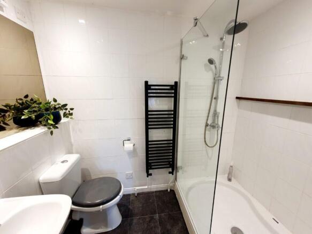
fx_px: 117
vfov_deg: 89.9
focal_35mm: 13
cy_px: 117
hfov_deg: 106.2
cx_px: 156
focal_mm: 1.8
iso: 125
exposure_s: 1/50
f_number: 2.2
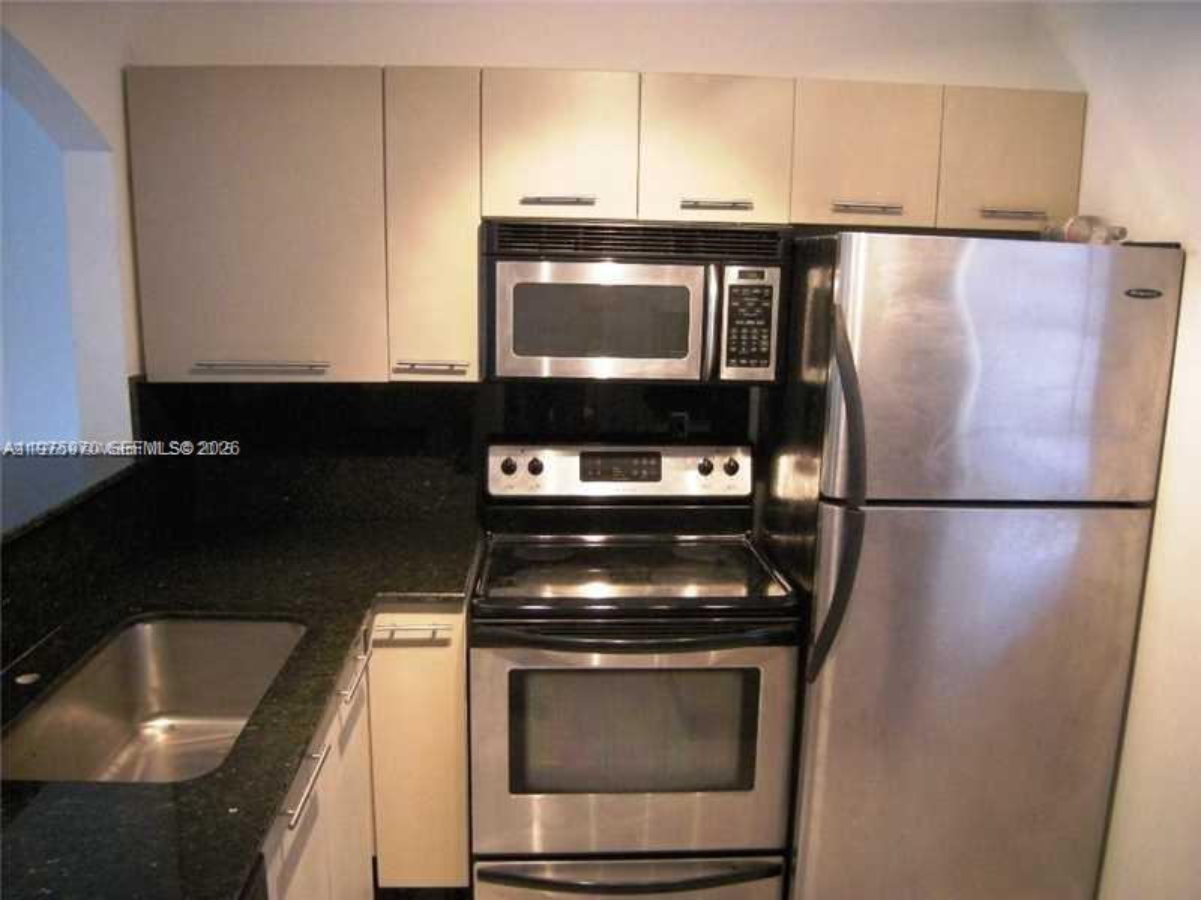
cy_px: 450
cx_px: 600
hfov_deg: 63.4
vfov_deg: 49.7
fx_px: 971
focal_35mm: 28
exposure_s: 1/35.7
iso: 400
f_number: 2.8
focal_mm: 4.7
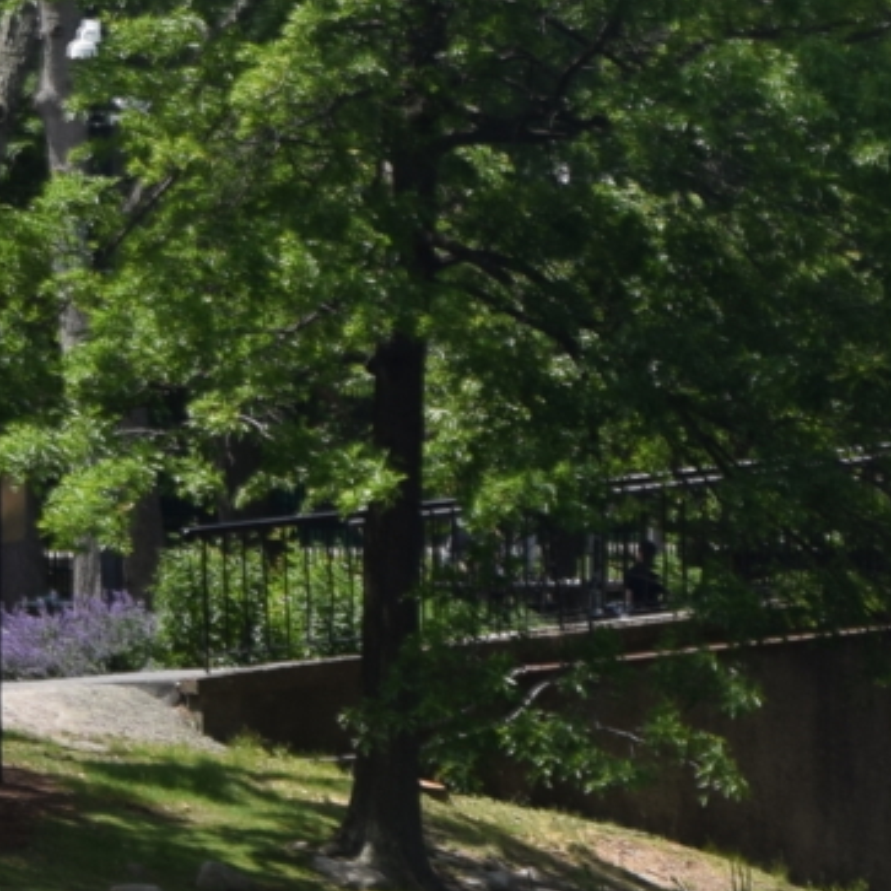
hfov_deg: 3.5
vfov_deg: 3.5
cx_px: 1998
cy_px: -568
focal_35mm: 495
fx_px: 14415
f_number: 8
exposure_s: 1/200
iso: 100
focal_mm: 55
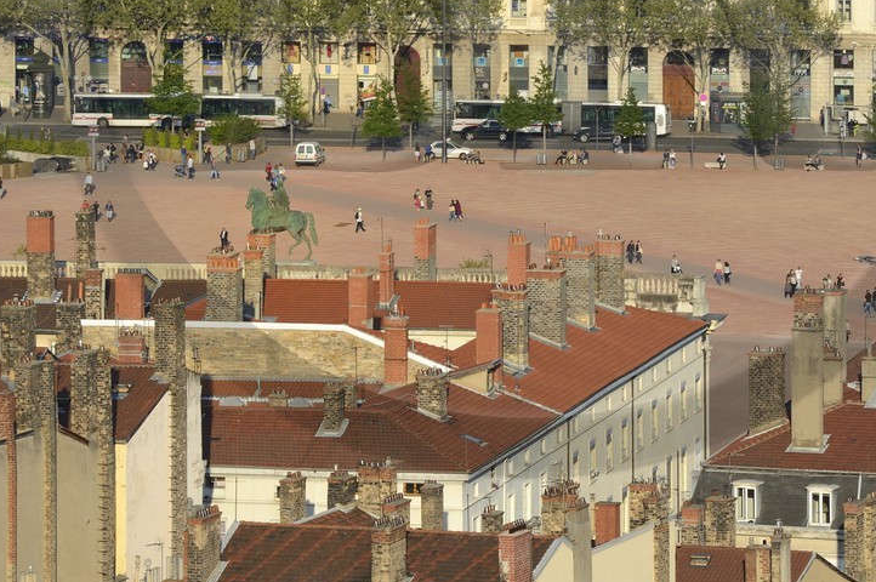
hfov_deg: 4.9
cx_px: 527
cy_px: -27
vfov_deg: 3.3
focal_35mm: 421
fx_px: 10235
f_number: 13
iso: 200
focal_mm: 190
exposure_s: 1/250
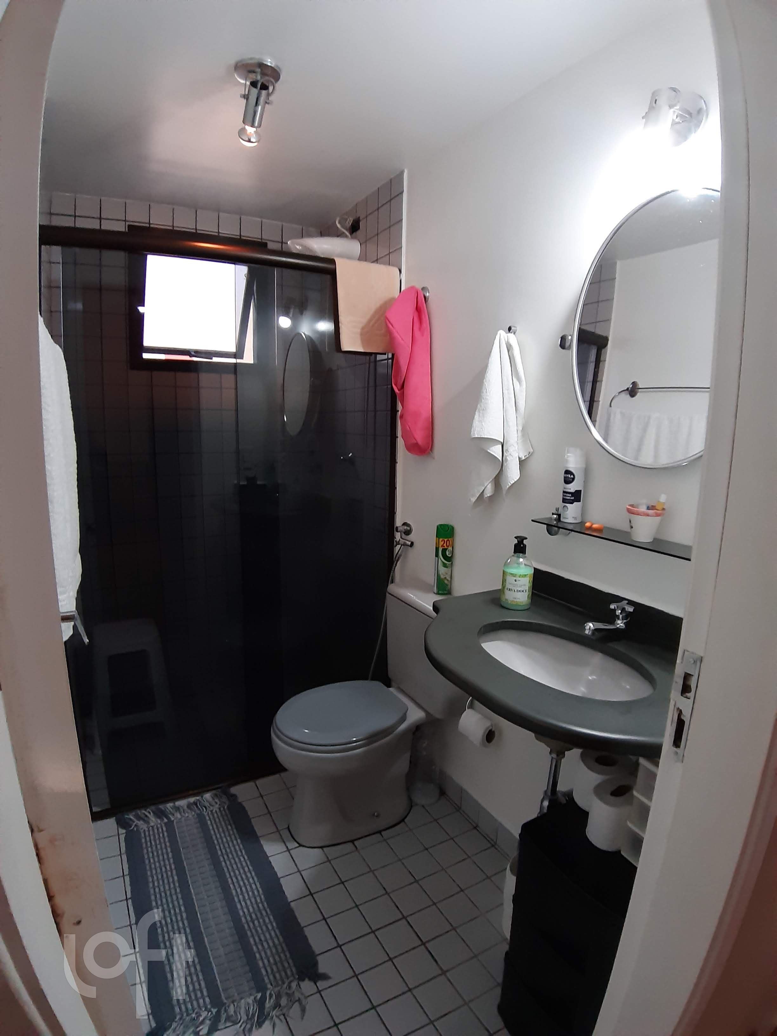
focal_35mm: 18
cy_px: 518
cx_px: 388
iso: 250
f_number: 2.4
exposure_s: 1/50
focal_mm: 1.87
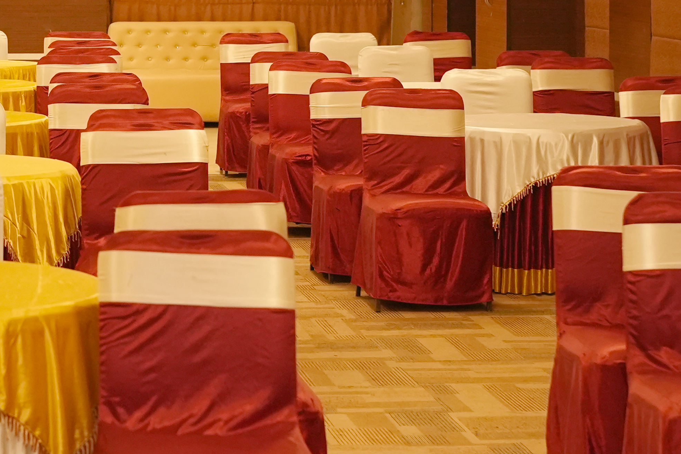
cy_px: 106
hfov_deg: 15.8
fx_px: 2364
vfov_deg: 10.9
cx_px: -112
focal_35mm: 125
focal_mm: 35
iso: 1000
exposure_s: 1/200
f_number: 2.8
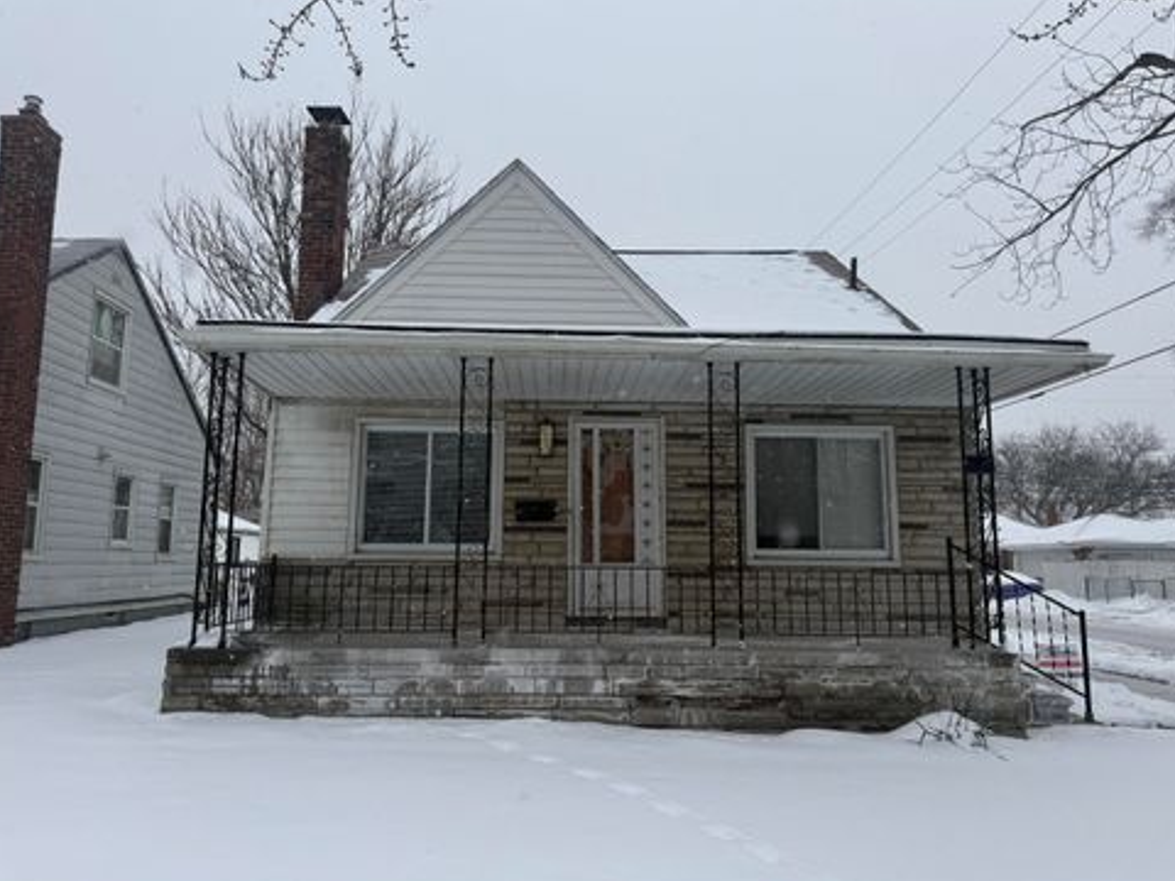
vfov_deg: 54.9
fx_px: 849
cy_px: 437
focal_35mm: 25
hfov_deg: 69.4
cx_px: 588
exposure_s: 1/4167
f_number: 1.78
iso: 80
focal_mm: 6.76
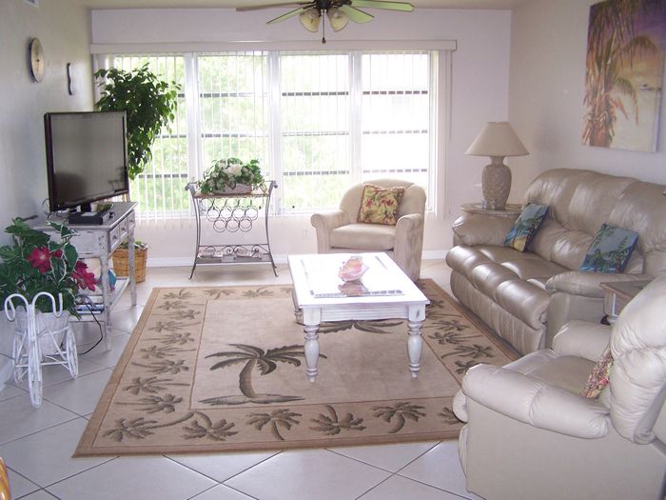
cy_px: 250
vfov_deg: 37.7
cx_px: 333
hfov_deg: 49.0
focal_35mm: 38
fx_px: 731
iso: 140
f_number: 2.8
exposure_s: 1/60
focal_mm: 6.3
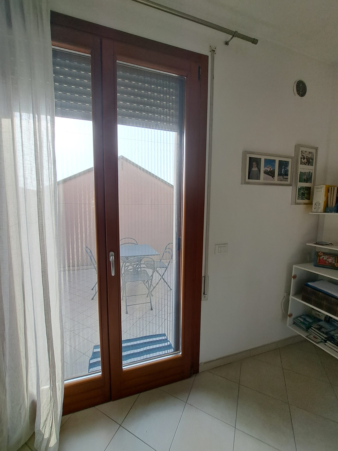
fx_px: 169
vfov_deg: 106.2
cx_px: 169
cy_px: 226
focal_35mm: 13
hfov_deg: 89.9
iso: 50
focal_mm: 1.74
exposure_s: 1/234
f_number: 2.2
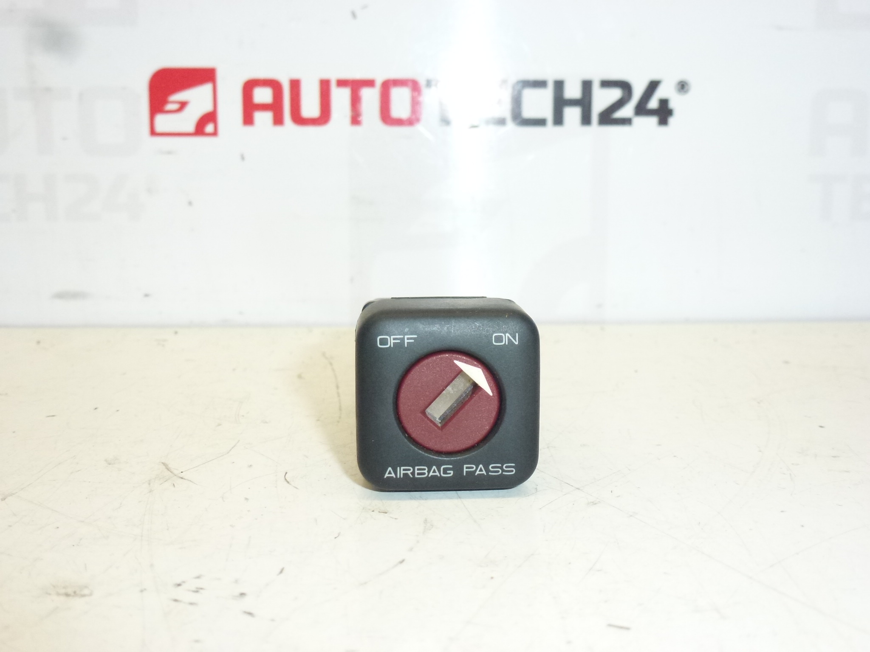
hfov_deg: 45.8
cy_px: 326
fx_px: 1030
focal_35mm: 41
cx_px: 435
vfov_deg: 35.1
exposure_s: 1/320
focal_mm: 7.4
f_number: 3.9
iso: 400
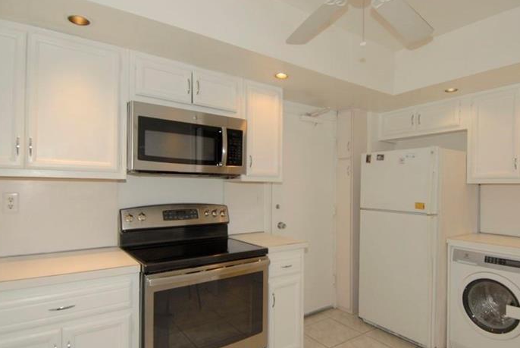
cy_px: 188
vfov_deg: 59.5
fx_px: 304
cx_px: 293
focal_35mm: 21
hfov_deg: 80.7
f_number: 5
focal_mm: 12
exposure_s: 1/60
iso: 200
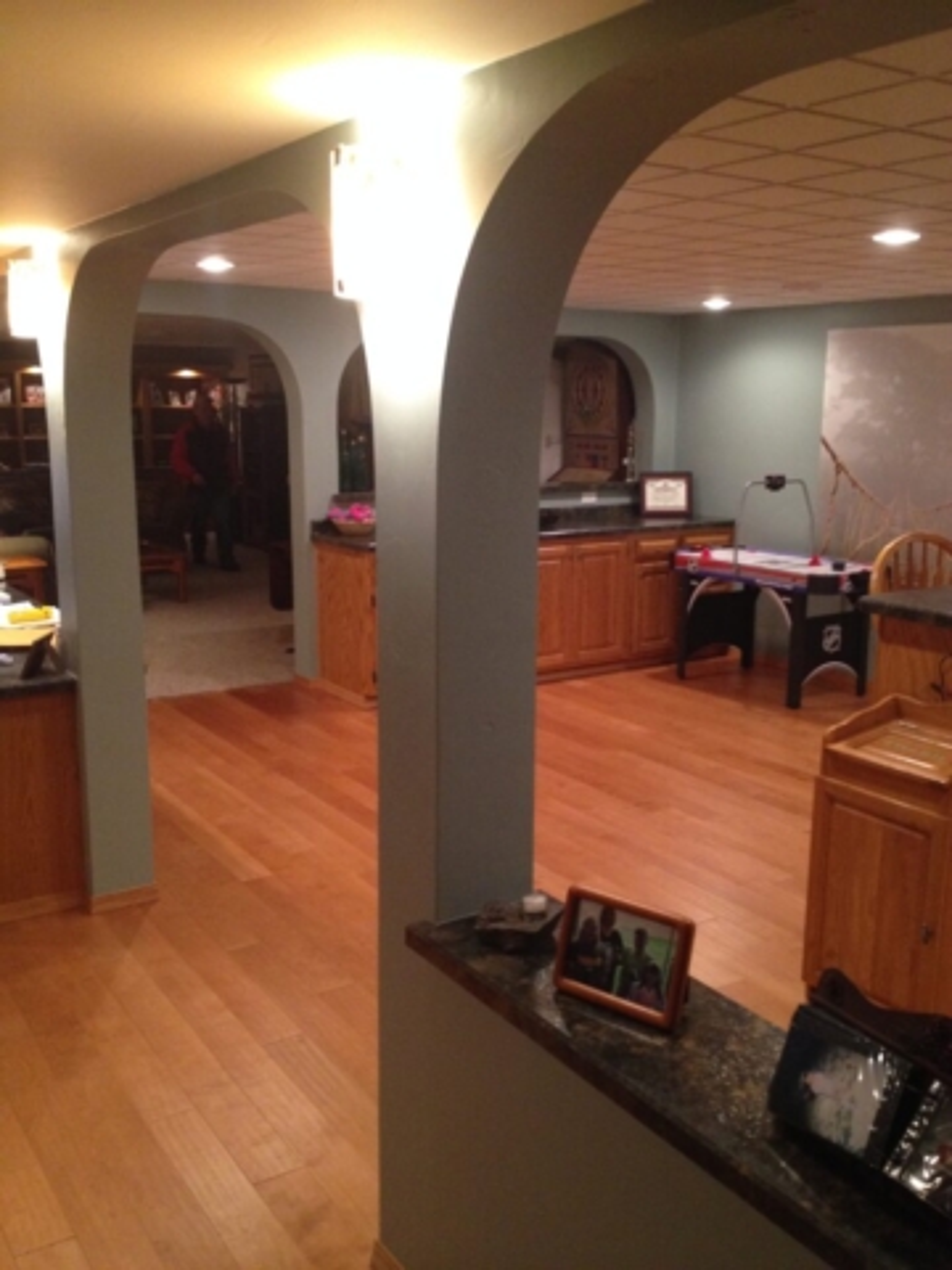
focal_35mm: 35
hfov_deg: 40.7
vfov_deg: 52.6
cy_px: 635
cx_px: 476
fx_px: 1283
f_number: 2.4
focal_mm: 4.28
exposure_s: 1/20
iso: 250
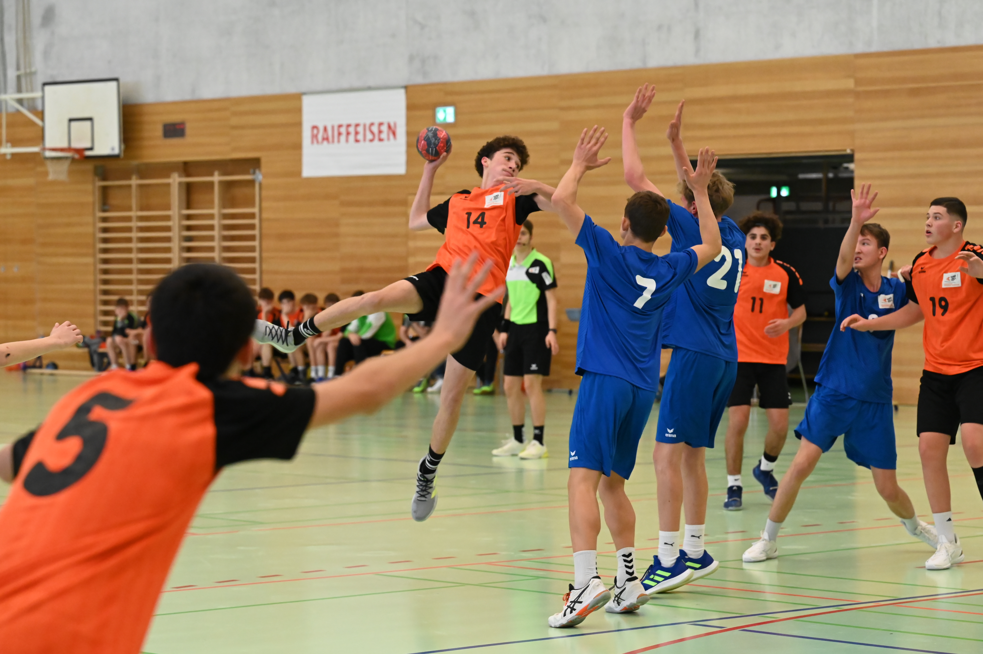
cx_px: 492
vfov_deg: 11.9
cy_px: 327
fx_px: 3138
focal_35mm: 115
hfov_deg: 17.8
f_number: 5
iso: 8000
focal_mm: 115
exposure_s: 1/1250
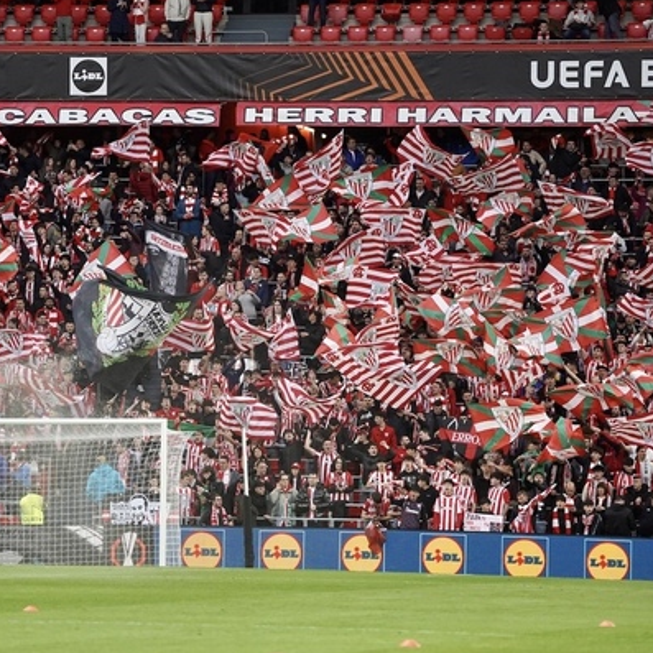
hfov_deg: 5.6
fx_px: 6637
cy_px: 262
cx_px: 211
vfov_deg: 5.6
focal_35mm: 311
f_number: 4
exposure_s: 1/1000
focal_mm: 200
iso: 2000
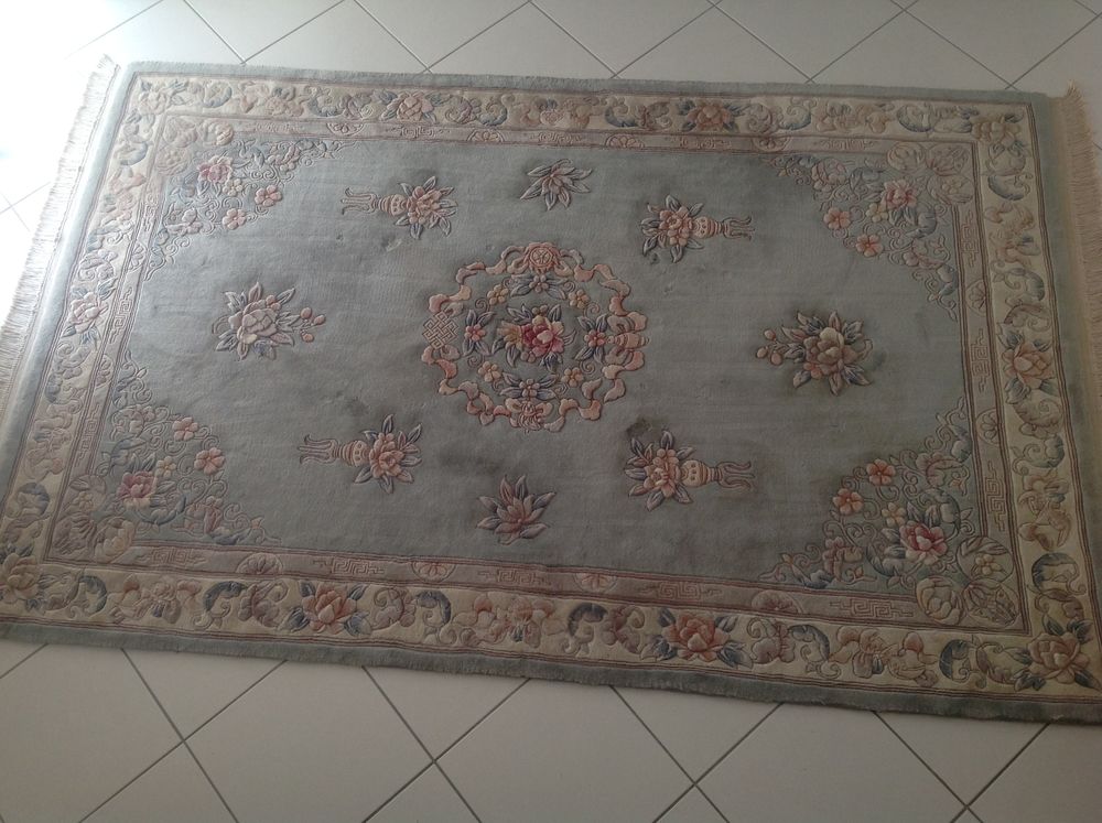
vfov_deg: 40.6
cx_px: 551
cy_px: 412
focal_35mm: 35
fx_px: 1113
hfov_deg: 52.7
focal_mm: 4.28
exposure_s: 1/120
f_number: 2.4
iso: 80
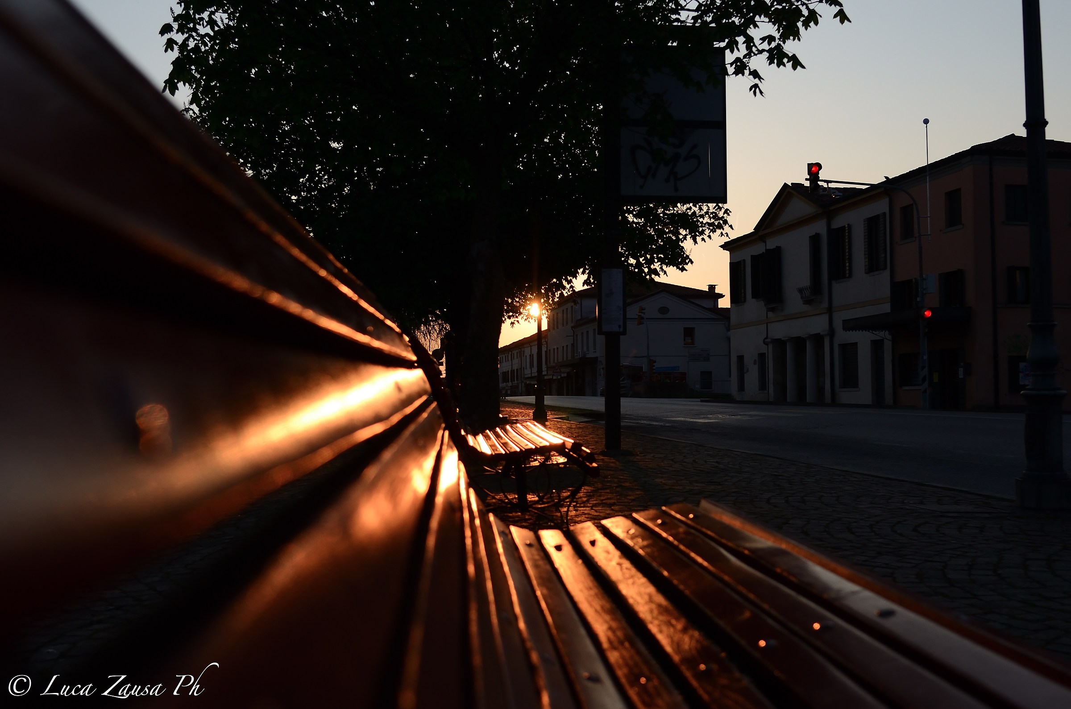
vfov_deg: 36.7
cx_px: 536
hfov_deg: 53.2
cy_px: 354
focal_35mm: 36
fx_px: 1069
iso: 100
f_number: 5
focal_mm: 24
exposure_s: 1/800
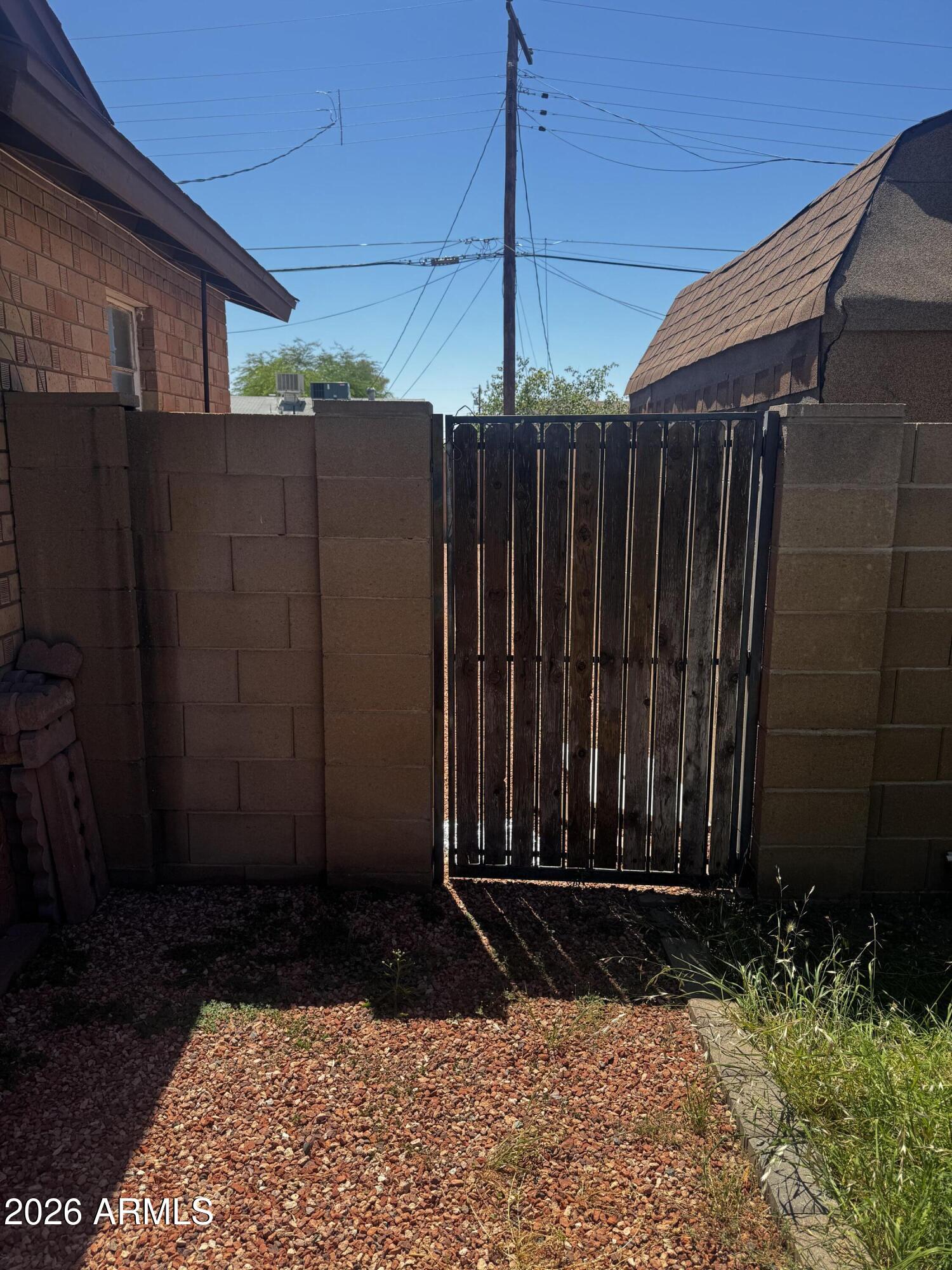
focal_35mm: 24
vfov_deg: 71.6
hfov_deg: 56.8
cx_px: 476
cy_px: 635
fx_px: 880
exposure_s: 1/3247
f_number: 1.78
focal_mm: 6.76
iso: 80
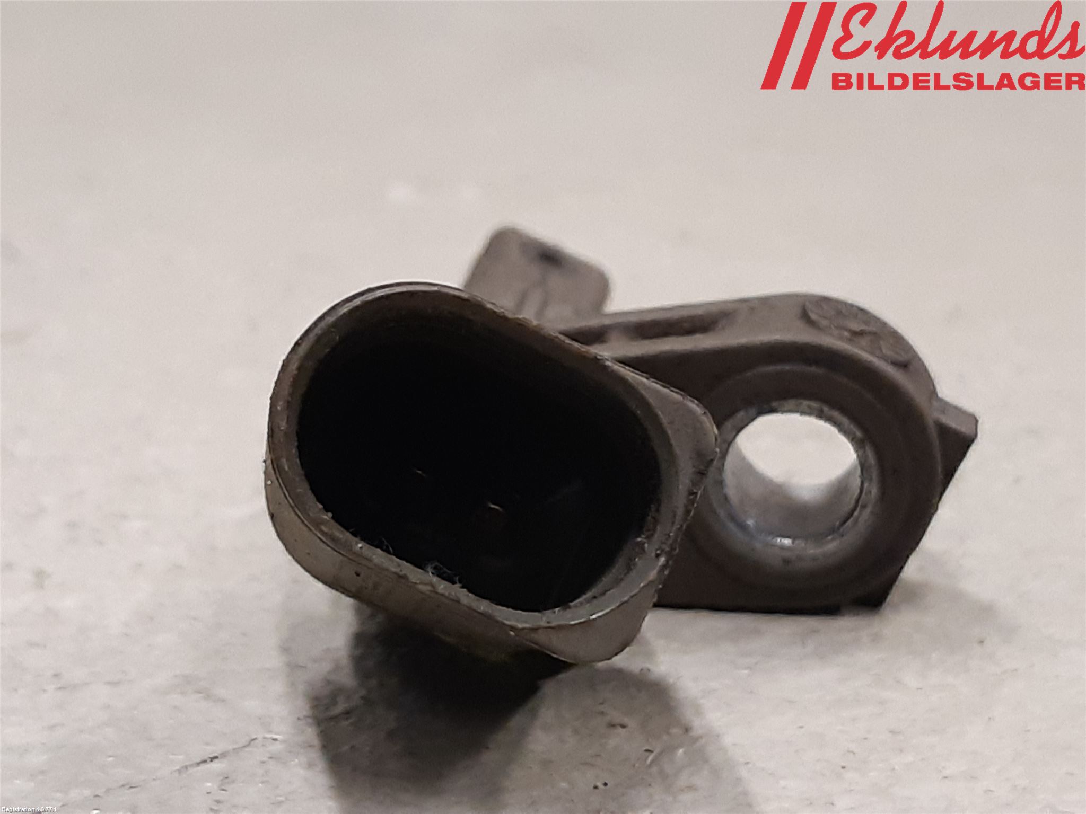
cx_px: 543
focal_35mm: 26
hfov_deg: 67.3
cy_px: 407
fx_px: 816
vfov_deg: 53.1
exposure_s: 1/50
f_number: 1.7
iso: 160
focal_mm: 3.93
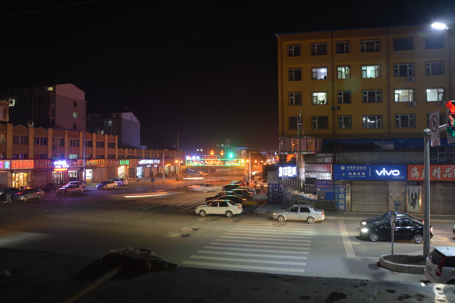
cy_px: 152
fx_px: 341
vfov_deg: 47.9
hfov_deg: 67.4
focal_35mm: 27
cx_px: 228
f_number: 5
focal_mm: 18
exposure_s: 1.6
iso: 100
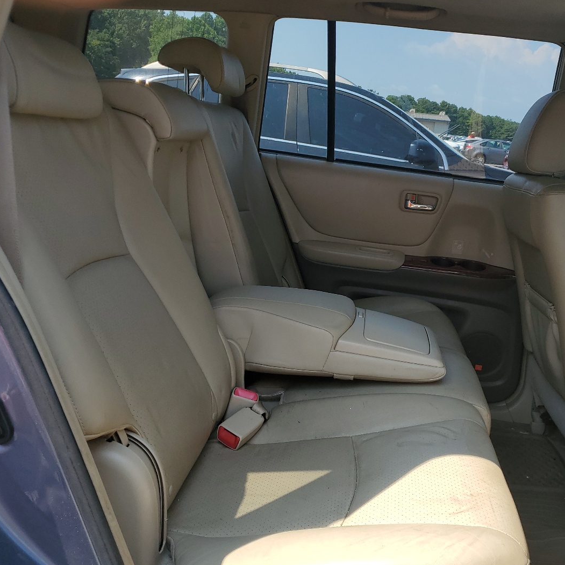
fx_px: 646
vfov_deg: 47.2
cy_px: 293
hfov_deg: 47.1
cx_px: 325
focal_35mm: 35
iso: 50
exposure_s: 1/909
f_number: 1.5
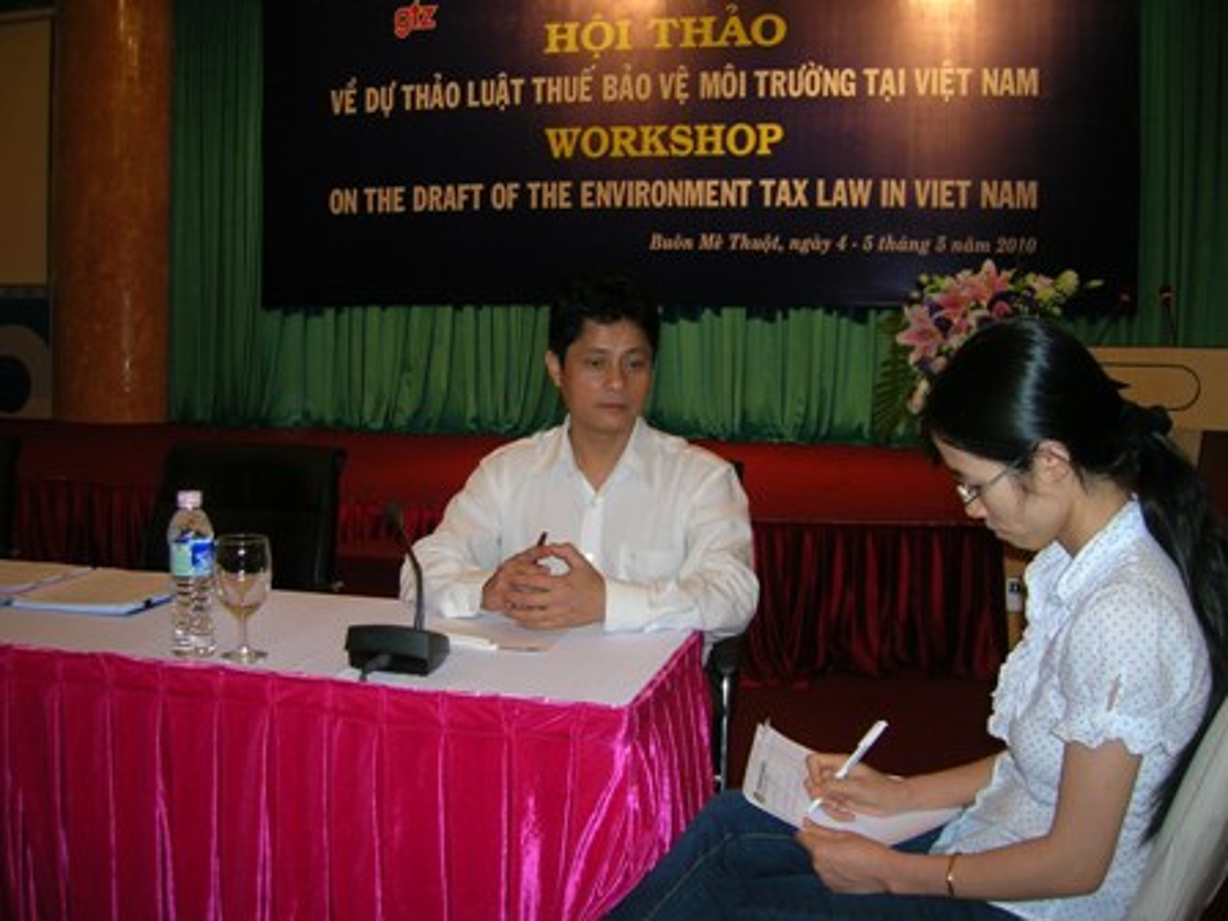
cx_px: 614
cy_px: 460
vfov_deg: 41.8
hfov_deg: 54.0
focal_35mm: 34
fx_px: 1206
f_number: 2.9
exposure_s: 1/60.1
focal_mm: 5.7
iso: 57
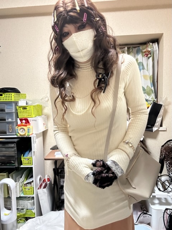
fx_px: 199
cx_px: 86
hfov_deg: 46.7
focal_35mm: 30
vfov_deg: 60.0
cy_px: 115
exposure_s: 1/60
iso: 250
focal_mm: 2.69
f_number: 1.9
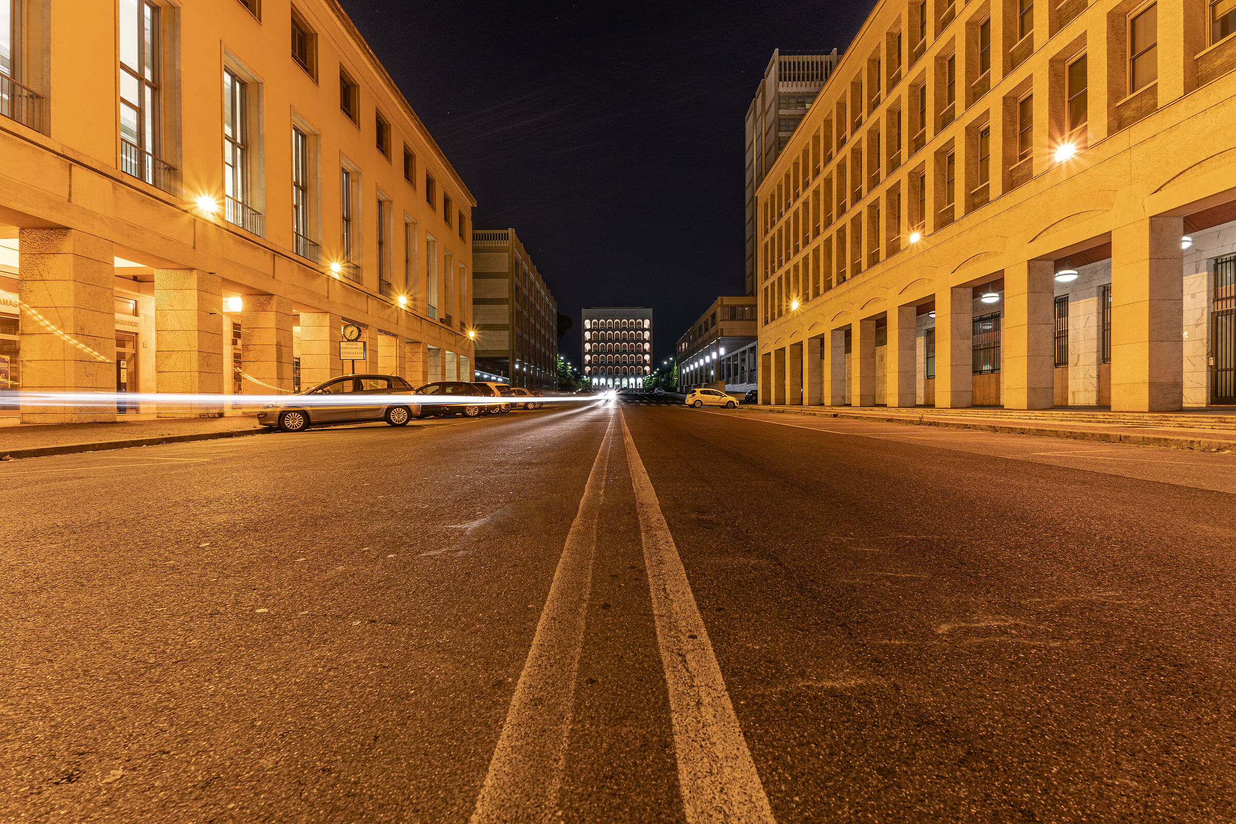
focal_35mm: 18
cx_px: 618
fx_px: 618
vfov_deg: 67.4
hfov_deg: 90.0
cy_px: 412
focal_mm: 18
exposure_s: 10
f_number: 8
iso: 100
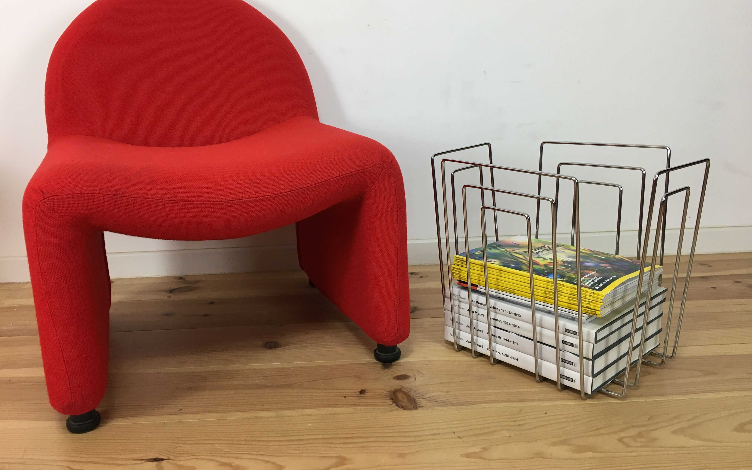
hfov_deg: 61.2
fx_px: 635
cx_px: 375
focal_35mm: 31
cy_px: 196
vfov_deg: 40.5
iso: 50
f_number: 2.2
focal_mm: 4.15
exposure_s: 1/33
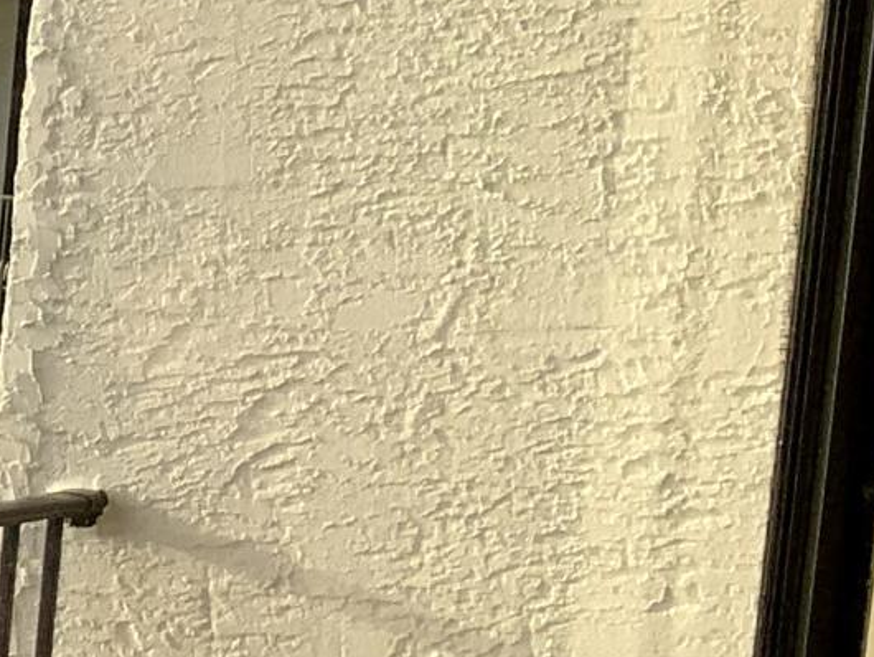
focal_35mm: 164
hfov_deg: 9.9
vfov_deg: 9.0
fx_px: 4143
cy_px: 786
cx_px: -1511
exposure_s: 1/700
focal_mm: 3
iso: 16
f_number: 1.8
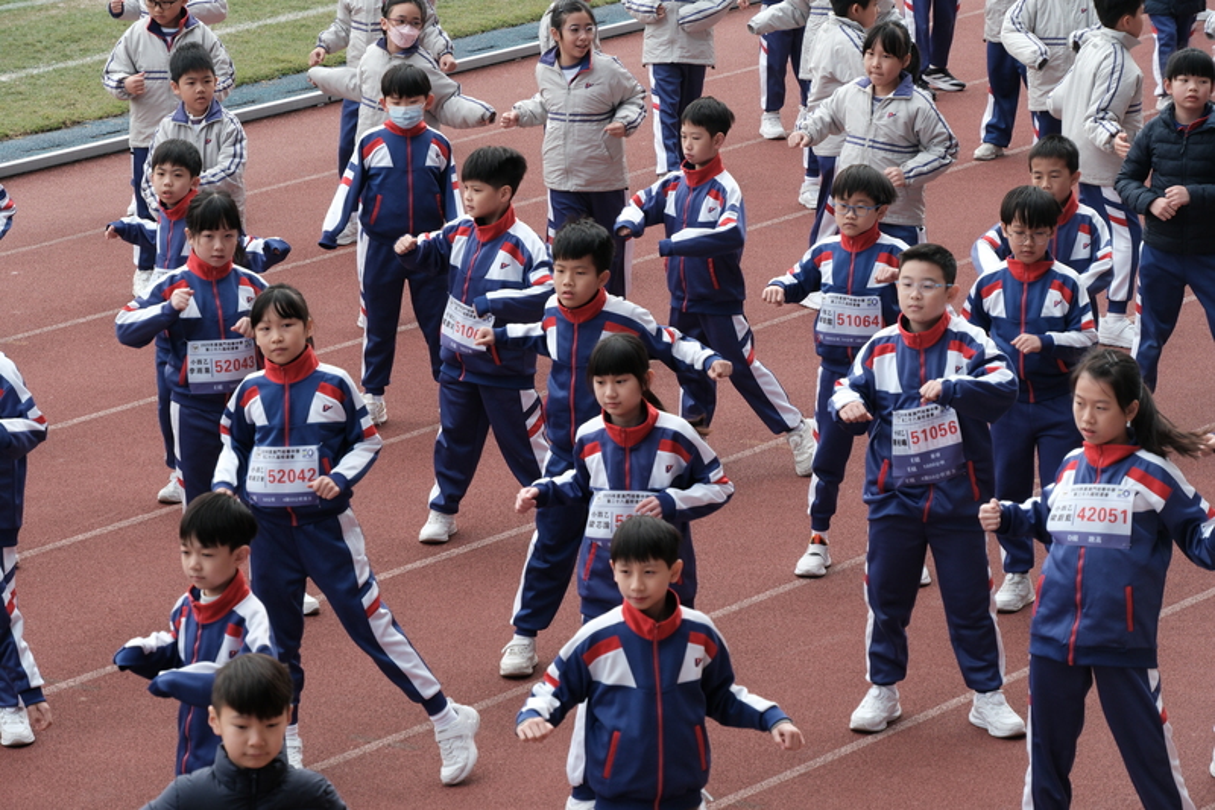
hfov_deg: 11.7
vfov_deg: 7.8
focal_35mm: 176
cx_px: 608
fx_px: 5938
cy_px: 405
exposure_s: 1/320
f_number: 9
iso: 800
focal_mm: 117.3
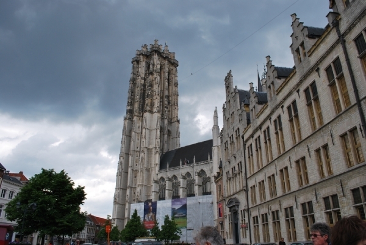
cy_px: 122
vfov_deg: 48.0
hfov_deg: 67.3
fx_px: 275
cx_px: 183
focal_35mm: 27
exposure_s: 1/200
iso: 100
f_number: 7.1
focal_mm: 18
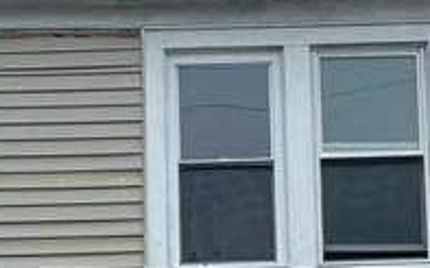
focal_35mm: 143
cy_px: 421
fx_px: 1675
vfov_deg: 8.9
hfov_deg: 14.6
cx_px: 179
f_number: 1.6
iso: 50
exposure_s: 1/1949
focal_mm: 5.96
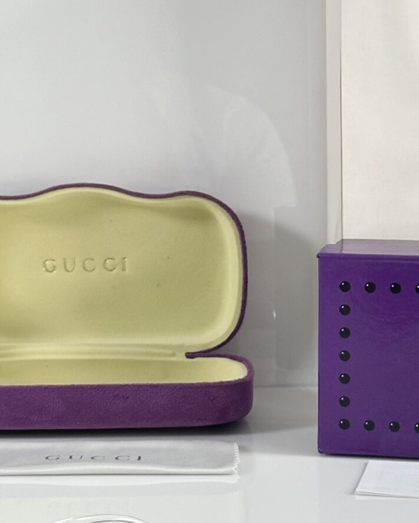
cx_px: 160
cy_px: 224
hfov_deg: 11.4
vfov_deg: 14.3
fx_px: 2092
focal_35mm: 135
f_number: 1.78
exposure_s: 1/121
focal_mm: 6.86
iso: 80
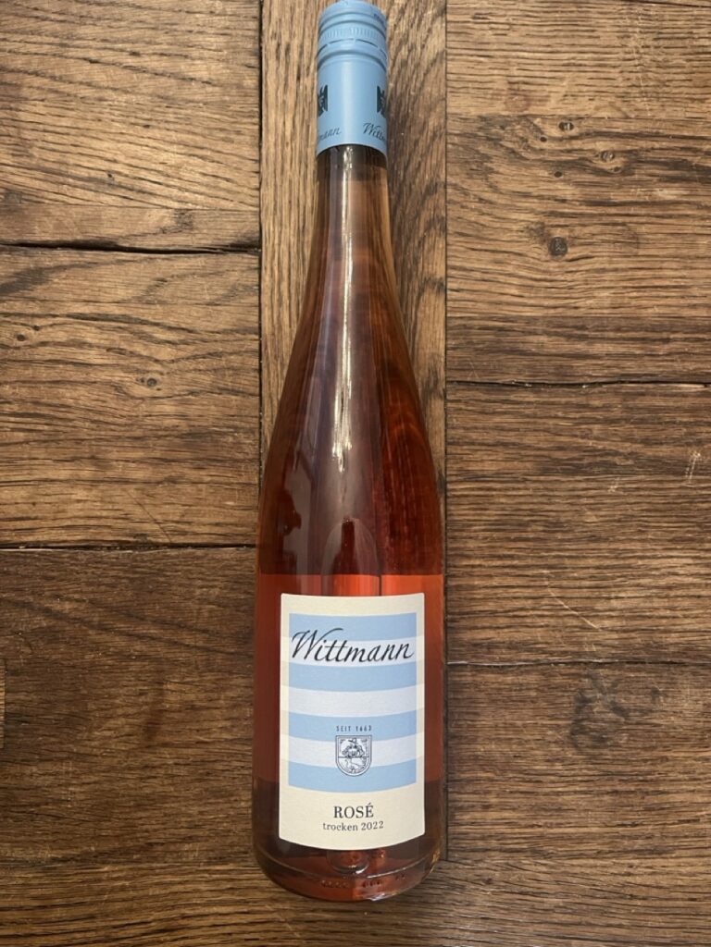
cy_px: 474
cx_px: 356
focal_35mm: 26
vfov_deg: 67.3
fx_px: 712
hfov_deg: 53.1
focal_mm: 5.1
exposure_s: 1/50
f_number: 1.6
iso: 500
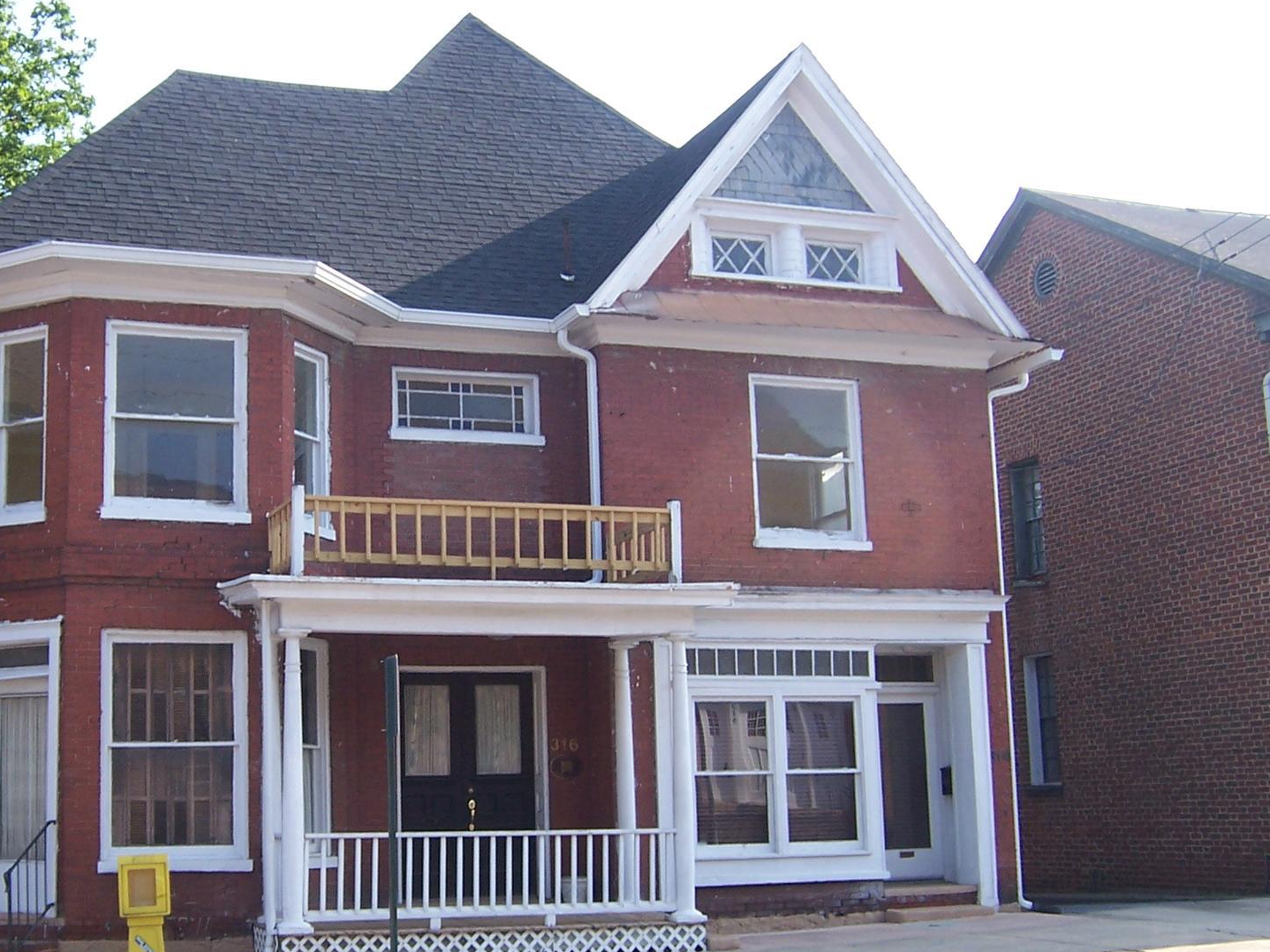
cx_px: 408
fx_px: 1724
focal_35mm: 47
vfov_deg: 30.8
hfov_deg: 39.9
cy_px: 531
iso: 80
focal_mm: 5.5
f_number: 3.4
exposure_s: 1/250
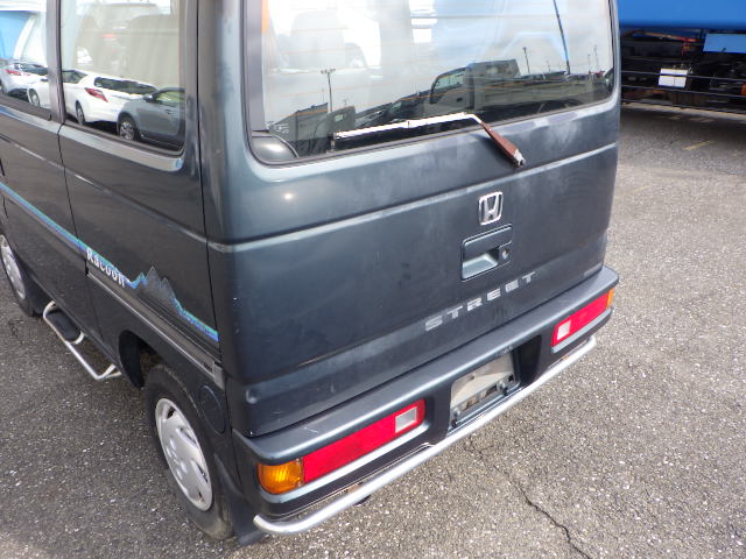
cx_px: 373
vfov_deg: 49.7
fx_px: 603
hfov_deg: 63.4
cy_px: 280
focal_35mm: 28
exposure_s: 1/200
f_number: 4.2
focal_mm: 5
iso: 125
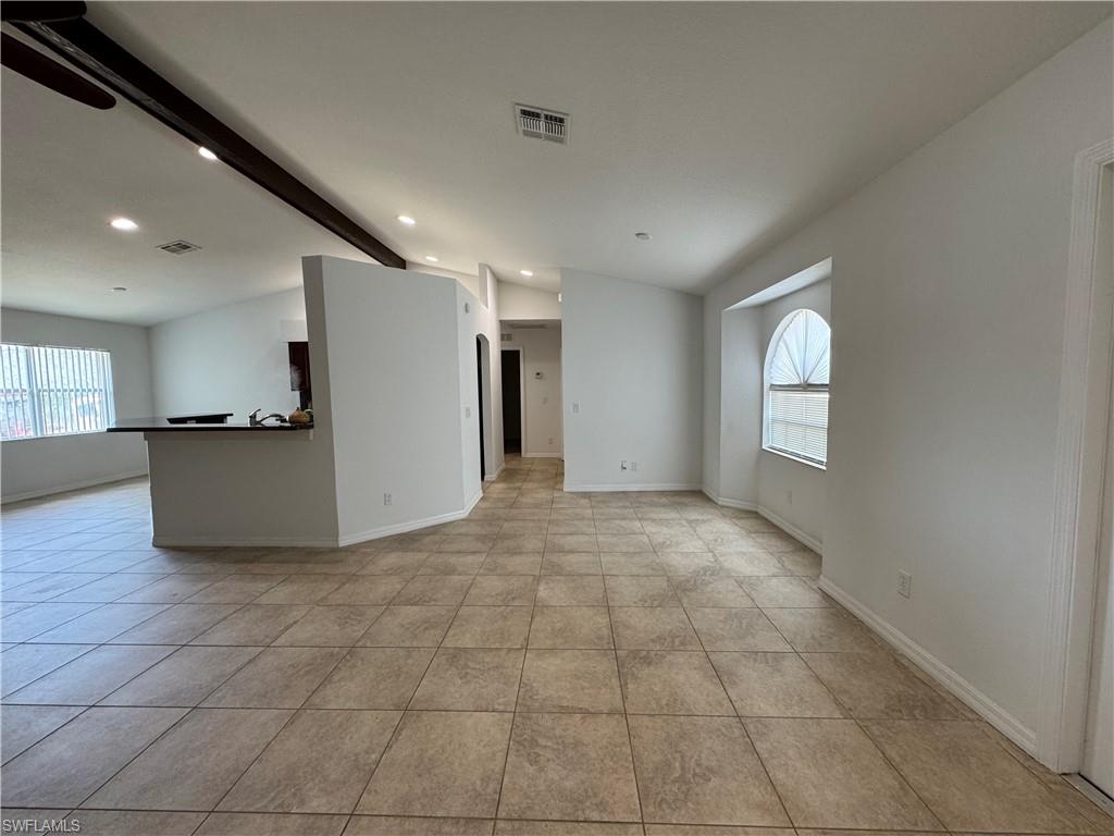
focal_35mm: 14
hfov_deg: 102.1
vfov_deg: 85.7
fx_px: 451
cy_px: 418
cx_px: 557
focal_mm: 2.22
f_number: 2.2
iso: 200
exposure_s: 1/120
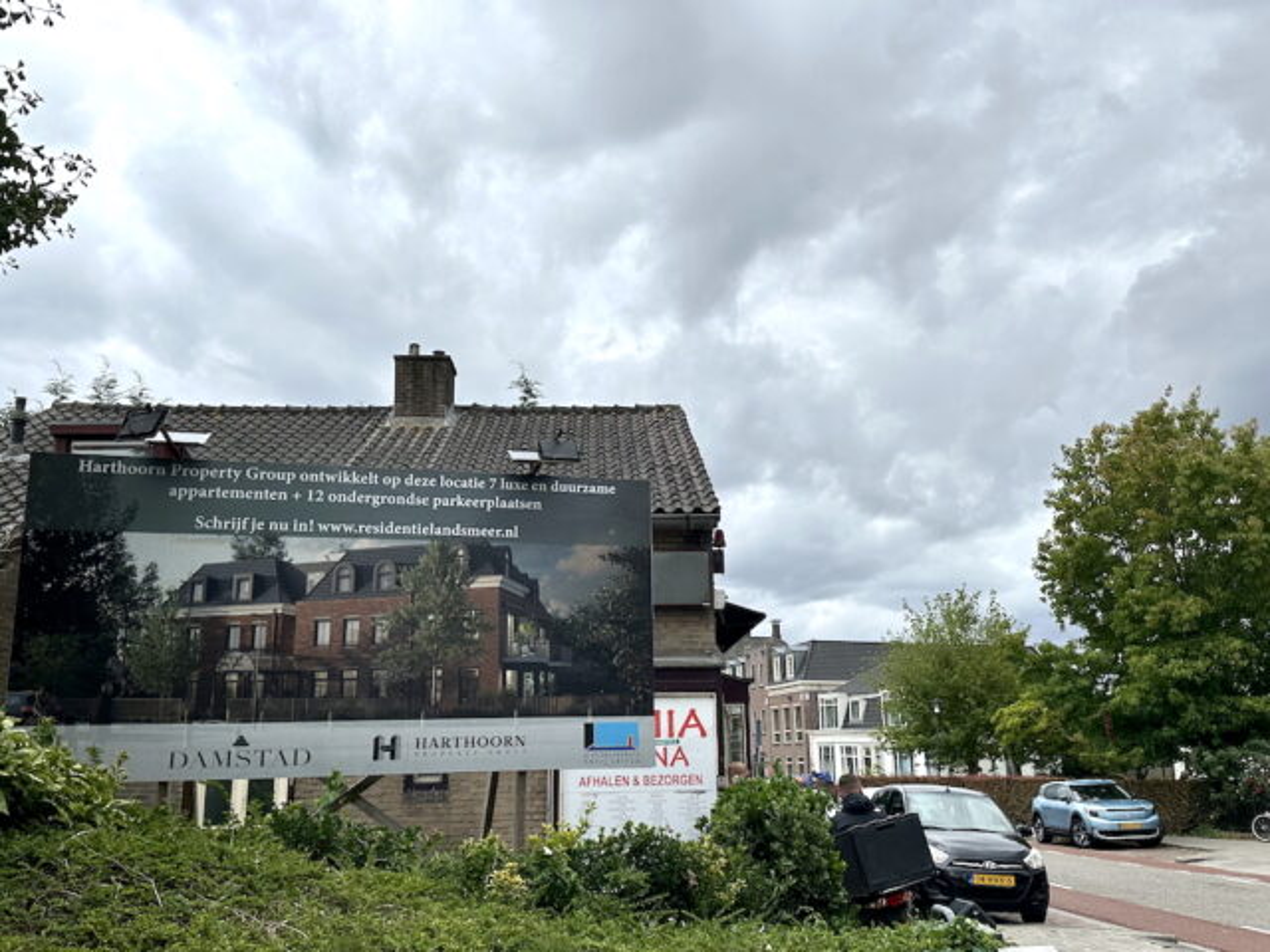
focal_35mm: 24
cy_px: 476
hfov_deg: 71.6
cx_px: 635
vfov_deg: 56.8
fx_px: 881
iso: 80
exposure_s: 1/4016
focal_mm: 6.86
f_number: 1.78
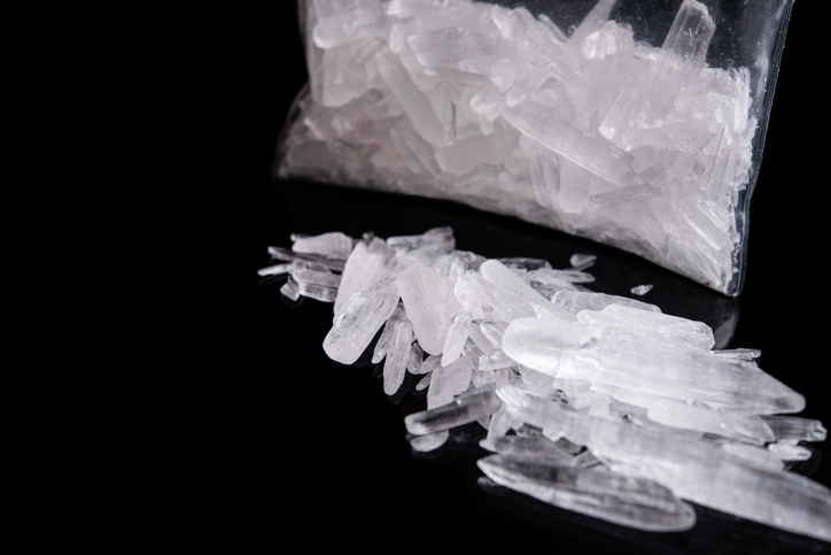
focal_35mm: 60
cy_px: 278
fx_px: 1385
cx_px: 416
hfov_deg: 33.4
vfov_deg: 22.6
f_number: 14
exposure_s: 1/160
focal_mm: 60
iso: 125
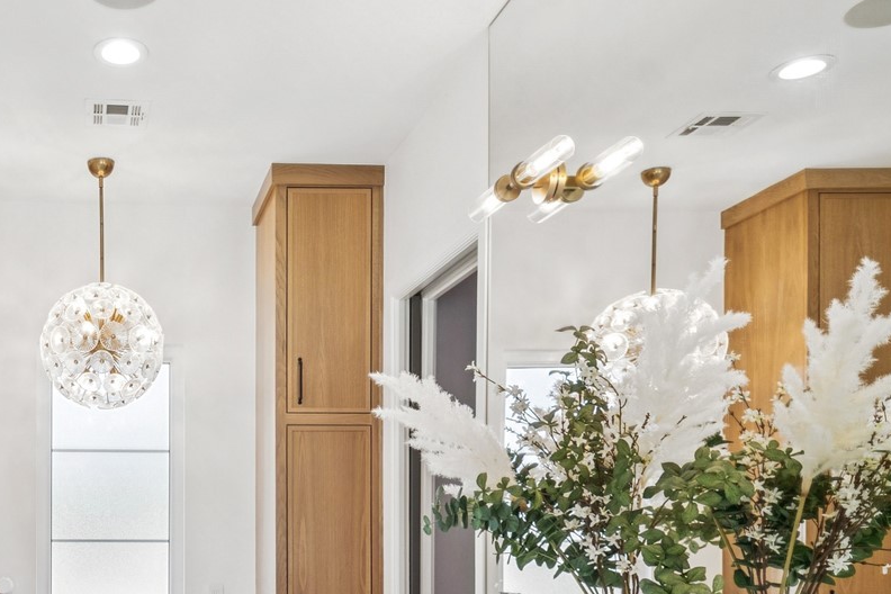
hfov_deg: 49.7
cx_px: 168
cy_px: 547
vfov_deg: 34.6
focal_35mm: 36
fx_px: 891
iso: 640
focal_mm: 14
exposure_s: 1/80
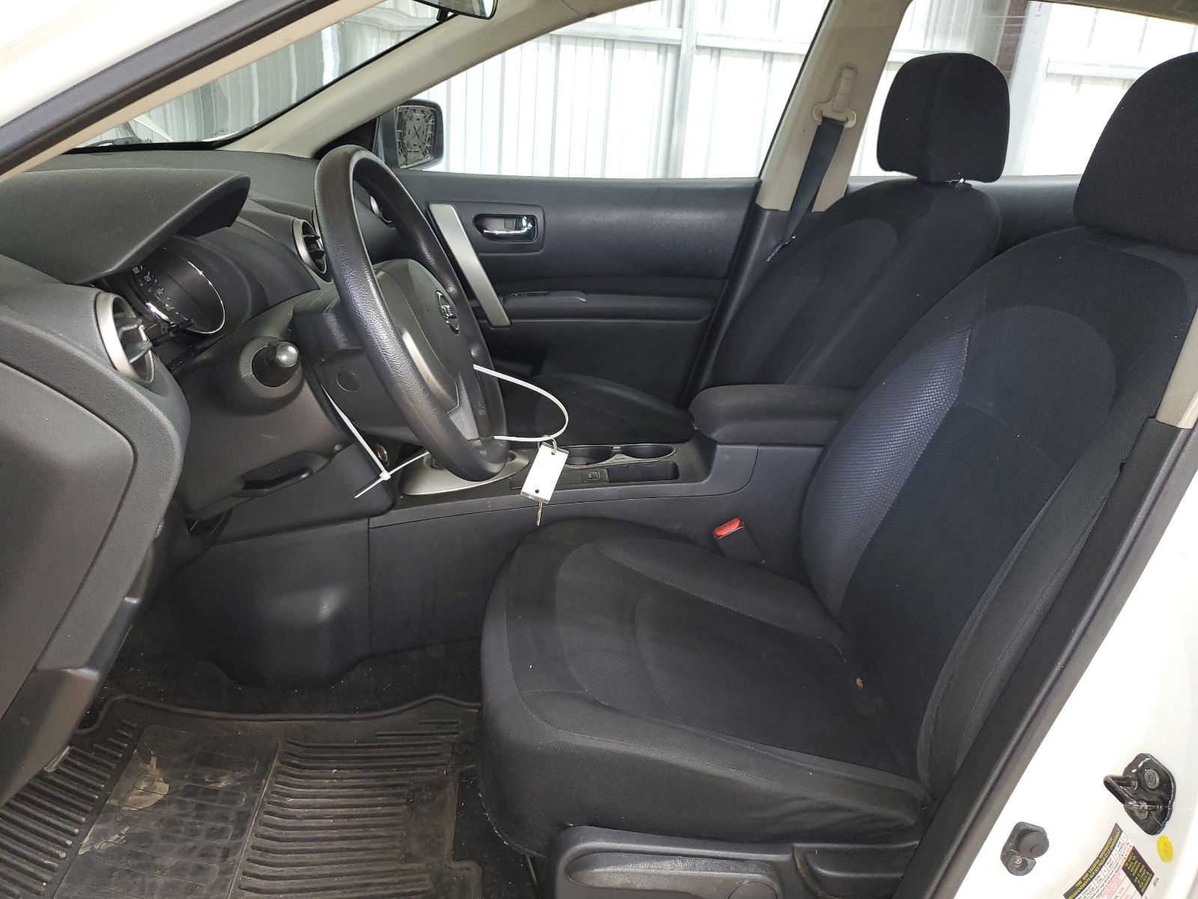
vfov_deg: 53.1
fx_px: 900
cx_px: 599
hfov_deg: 67.3
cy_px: 450
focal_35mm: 26
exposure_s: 1/20
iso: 141
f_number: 1.5
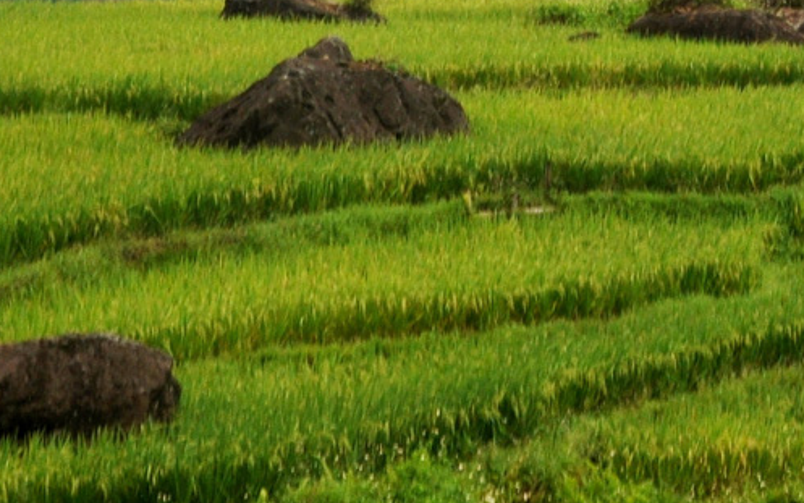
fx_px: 3770
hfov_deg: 11.8
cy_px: -243
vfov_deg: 7.5
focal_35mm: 172
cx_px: 1092
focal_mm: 28
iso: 320
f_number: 9
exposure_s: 1/320
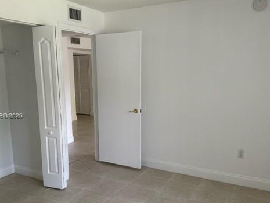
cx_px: 129
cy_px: 116
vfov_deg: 42.9
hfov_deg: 55.3
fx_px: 257
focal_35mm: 33
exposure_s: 1/121
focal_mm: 6.86
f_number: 1.78
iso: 160
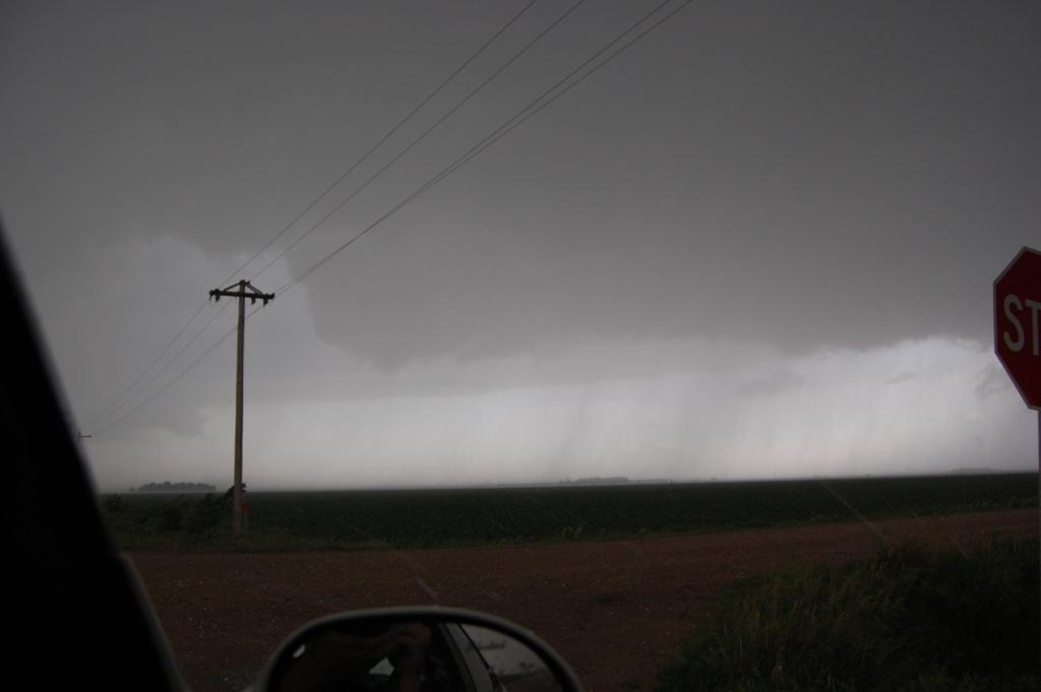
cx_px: 520
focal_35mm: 27
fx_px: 780
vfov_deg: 47.9
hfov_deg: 67.4
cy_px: 346
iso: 400
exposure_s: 1/100
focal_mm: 18
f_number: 5
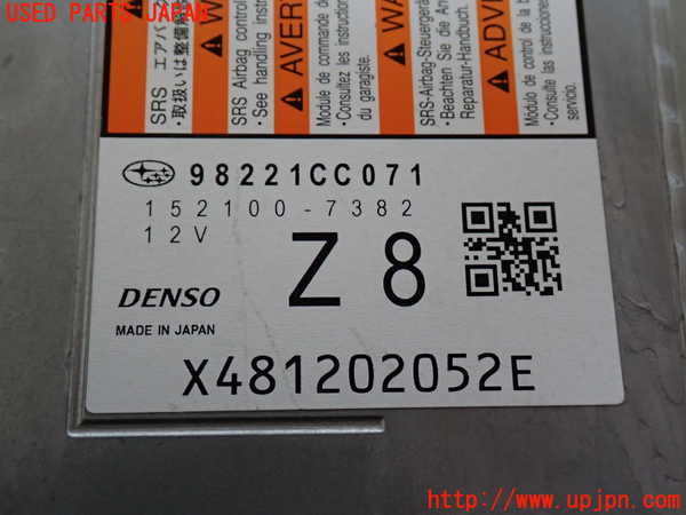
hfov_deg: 42.9
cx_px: 343
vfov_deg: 32.9
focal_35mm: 44
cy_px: 258
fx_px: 872
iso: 250
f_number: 2.9
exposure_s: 1/40
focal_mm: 7.84
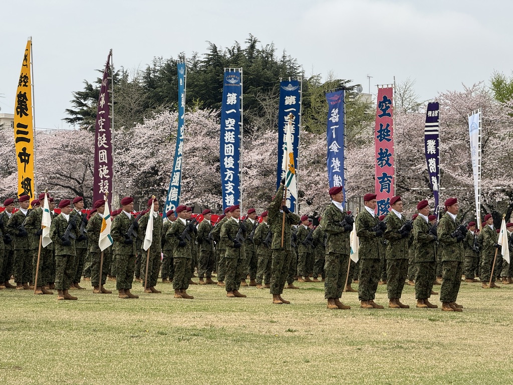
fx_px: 1778
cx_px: 256
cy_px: 192
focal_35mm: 120
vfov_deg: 12.3
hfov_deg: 16.4
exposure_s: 1/1422
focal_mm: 15.66
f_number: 2.8
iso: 50
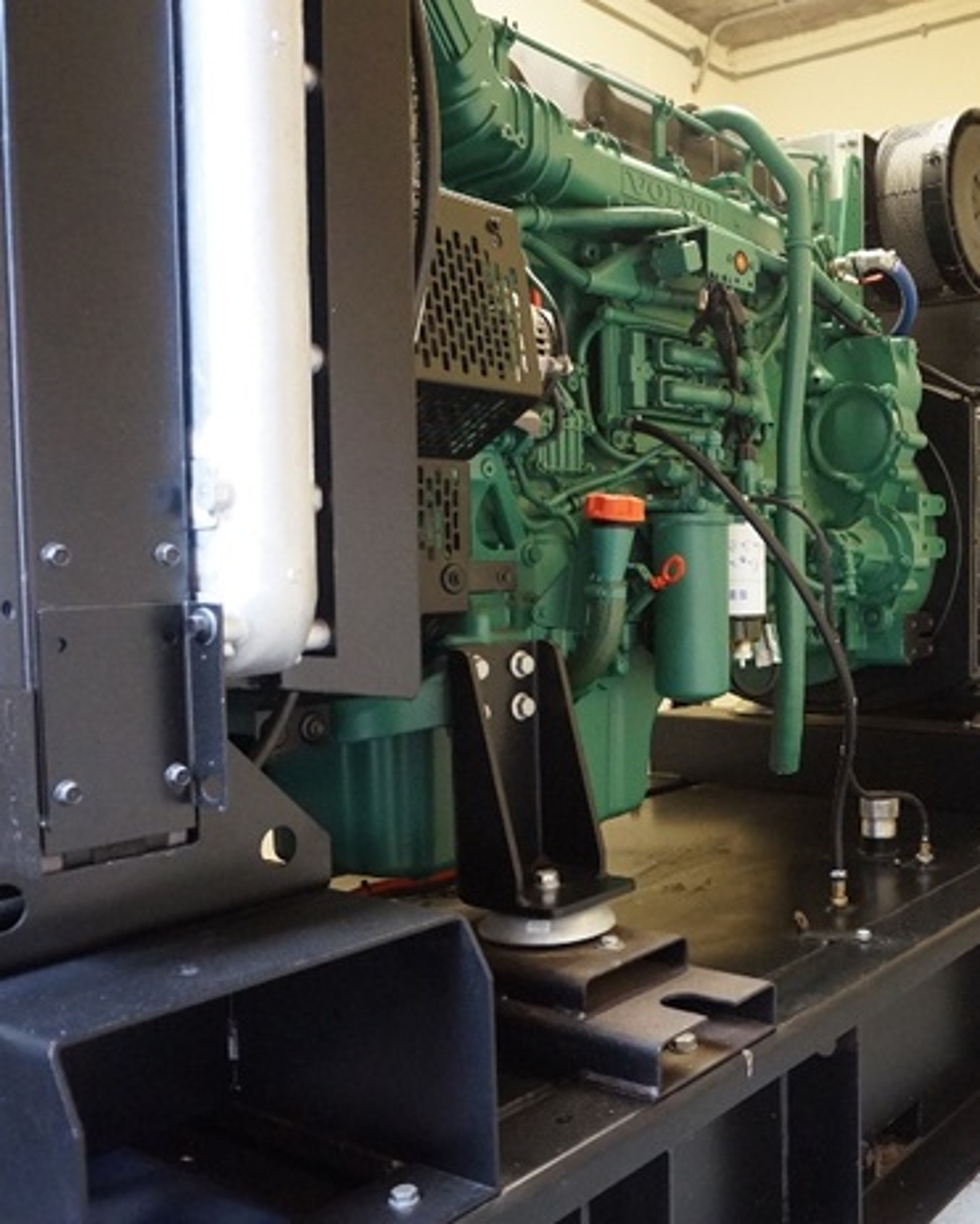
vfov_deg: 51.5
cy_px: 632
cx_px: 777
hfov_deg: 40.6
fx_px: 1268
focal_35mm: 35
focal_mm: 16
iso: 3200
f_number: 3.5
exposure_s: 1/100
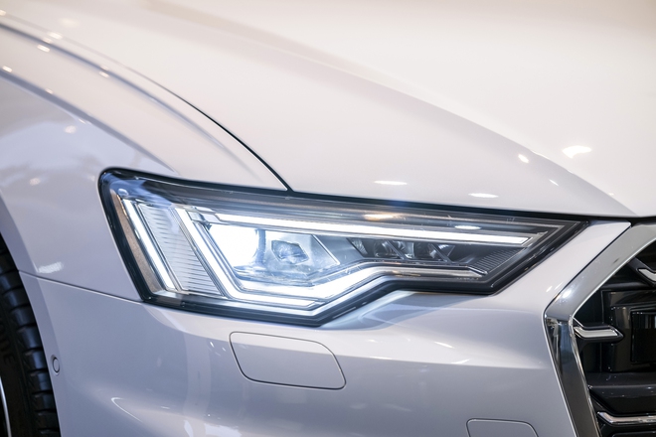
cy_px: 218
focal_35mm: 113
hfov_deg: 18.1
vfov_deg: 12.1
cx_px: 328
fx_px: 2059
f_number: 1.2
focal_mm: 75
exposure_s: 1/200
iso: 640
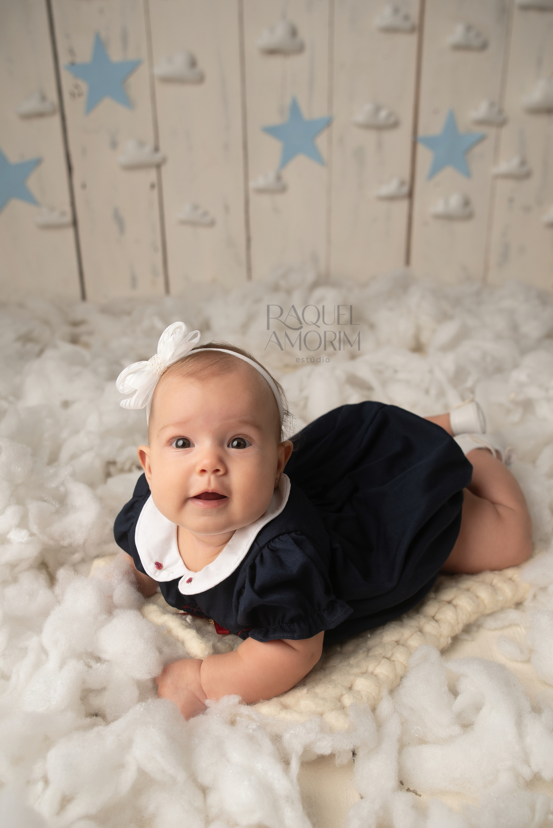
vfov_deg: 54.4
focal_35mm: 35
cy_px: 414
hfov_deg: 37.9
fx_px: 806
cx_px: 276
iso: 160
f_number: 3.5
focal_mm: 35
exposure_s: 1/125
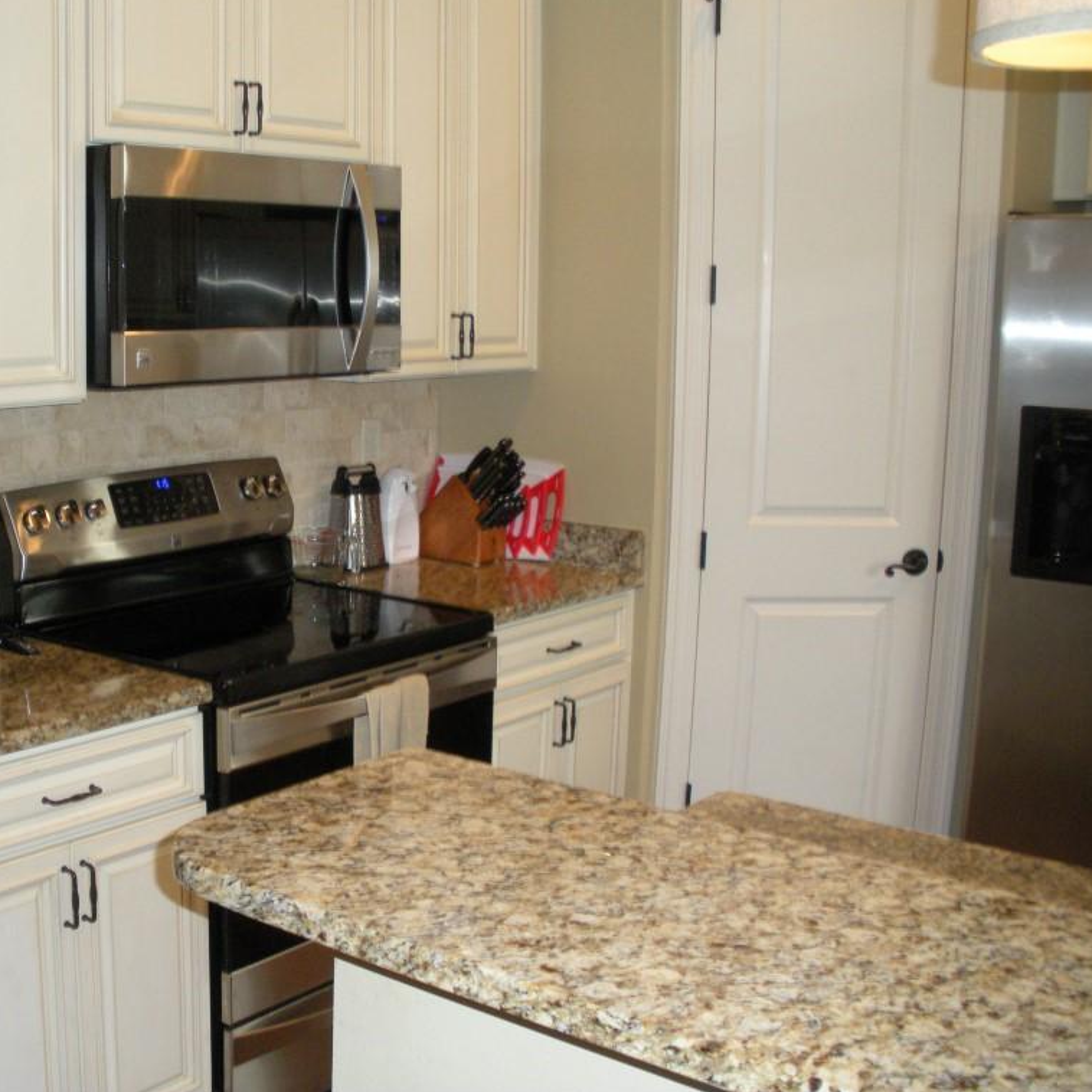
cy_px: 545
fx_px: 1535
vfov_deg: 39.2
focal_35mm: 43
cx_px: 366
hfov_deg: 38.7
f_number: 3.5
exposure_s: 1/30
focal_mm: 6.3
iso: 276
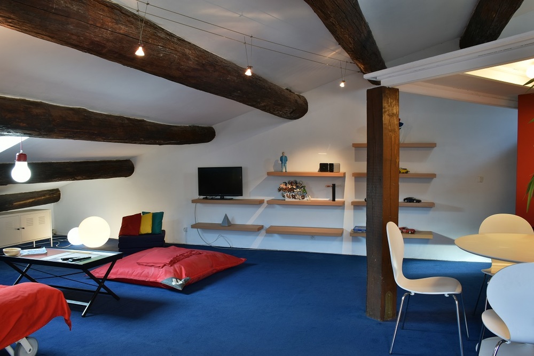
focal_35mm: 27
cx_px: 267
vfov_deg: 47.9
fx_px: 401
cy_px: 178
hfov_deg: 67.4
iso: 320
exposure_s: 1/8
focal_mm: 18
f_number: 8
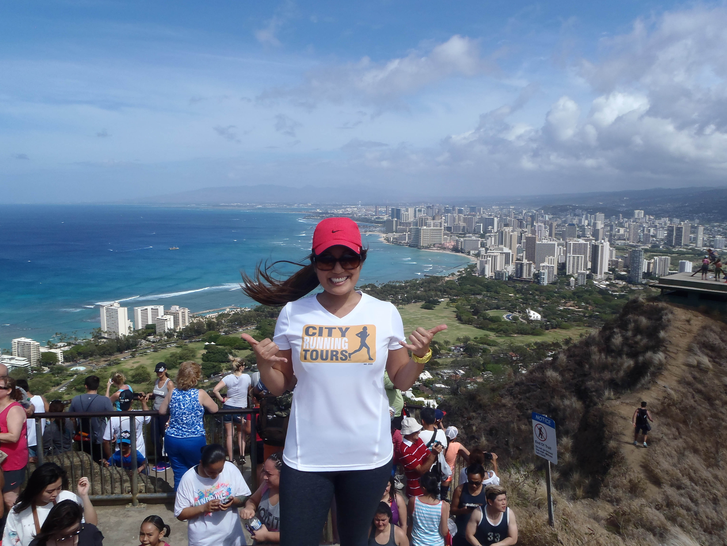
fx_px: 588
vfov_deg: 49.7
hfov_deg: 63.4
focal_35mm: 28
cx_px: 364
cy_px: 273
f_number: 5.6
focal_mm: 5
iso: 80
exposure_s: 1/400
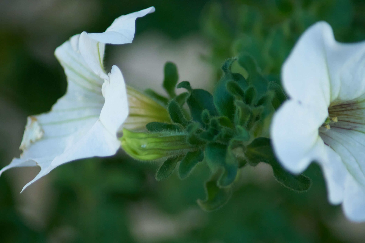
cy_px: 122
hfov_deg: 6.5
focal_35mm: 315
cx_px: 182
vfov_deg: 4.4
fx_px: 3194
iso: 500
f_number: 5.6
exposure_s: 1/500
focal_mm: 210
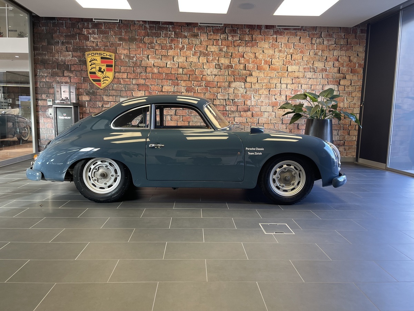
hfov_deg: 67.3
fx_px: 311
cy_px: 156
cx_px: 207
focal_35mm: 26
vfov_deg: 53.1
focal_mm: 5.1
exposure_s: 1/100
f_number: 1.6
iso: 125
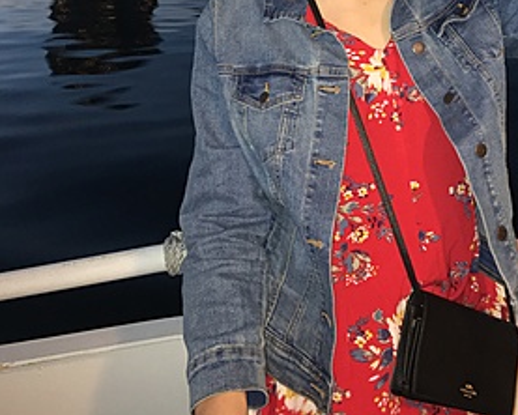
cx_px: 333
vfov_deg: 29.1
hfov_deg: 37.7
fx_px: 752
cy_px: 11
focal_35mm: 49
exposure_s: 1/16
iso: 125
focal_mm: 4.15
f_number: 2.2
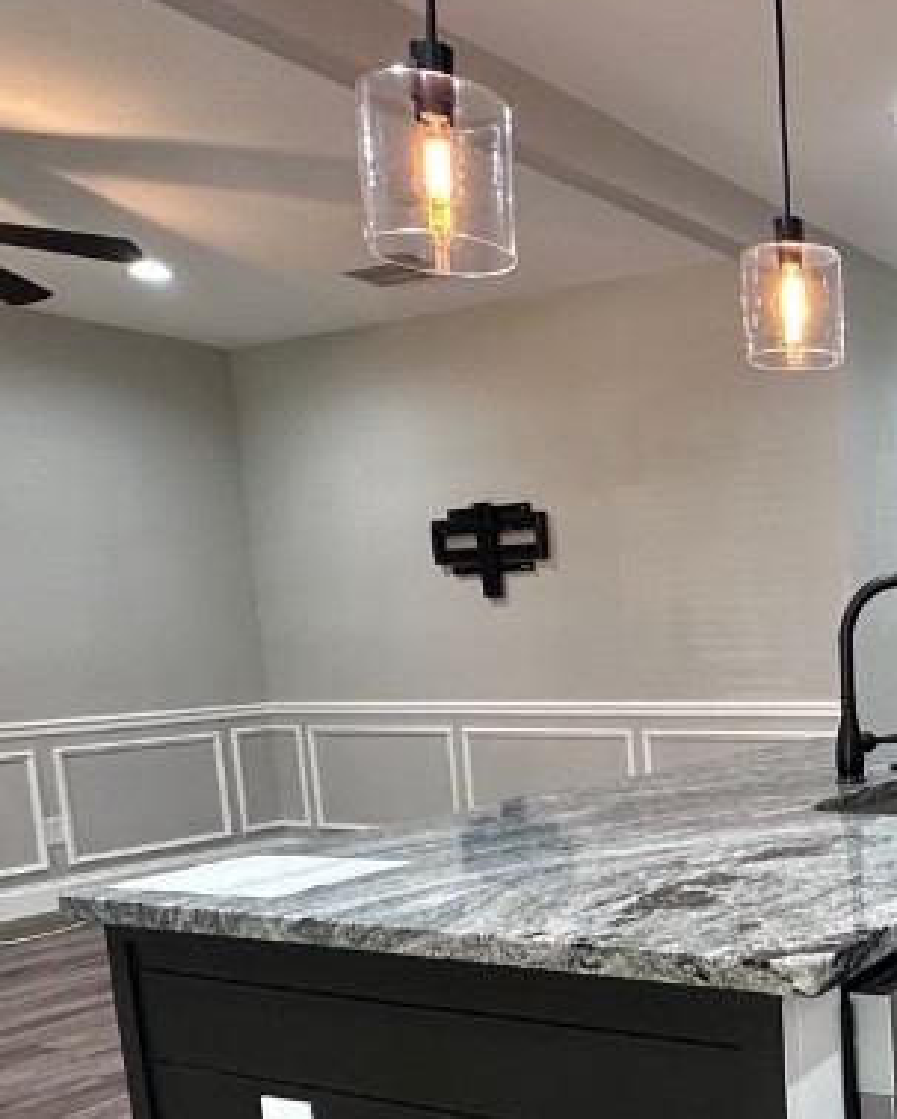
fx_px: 1226
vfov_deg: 47.5
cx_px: 971
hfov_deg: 34.9
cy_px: 814
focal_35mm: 37
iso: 250
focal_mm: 2.22
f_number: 2.2
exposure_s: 1/60
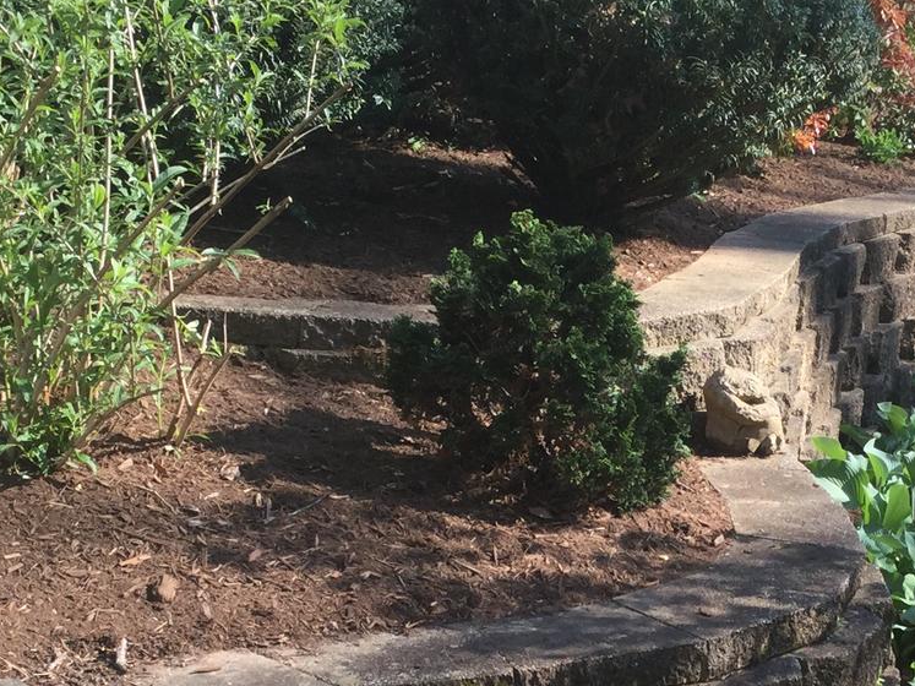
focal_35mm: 85
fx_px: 2246
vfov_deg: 17.2
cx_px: 608
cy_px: 568
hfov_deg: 22.9
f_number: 2.4
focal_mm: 3.3
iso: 25
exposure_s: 1/240
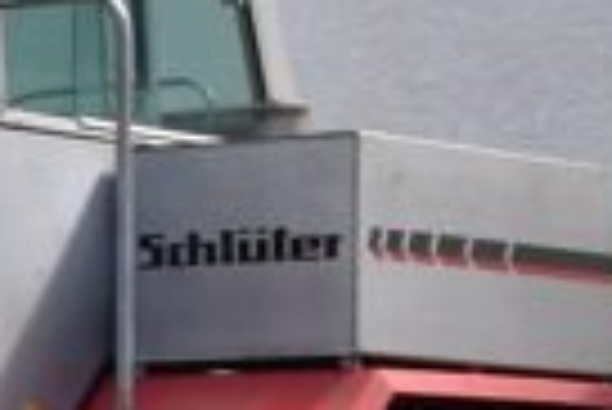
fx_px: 4795
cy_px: 516
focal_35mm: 282
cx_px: -765
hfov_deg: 7.0
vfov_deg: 4.9
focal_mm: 25
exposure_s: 1/200
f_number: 10
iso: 400
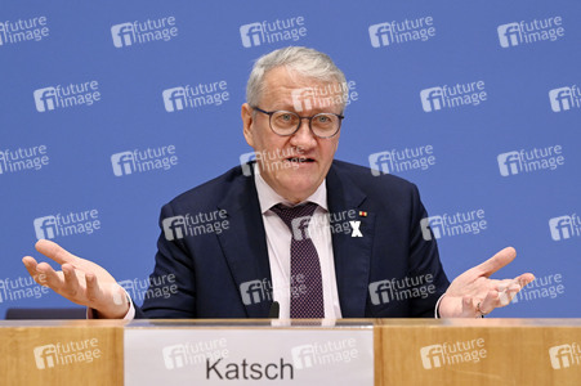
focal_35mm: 82
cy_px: 193
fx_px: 1322
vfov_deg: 16.6
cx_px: 290
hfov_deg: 24.8
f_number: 6.3
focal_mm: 82
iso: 5000
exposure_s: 1/500
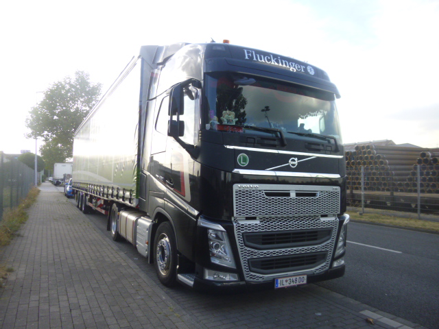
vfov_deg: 54.9
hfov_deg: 69.4
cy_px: 164
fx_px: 317
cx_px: 220
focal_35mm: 25
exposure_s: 1/250
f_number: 3.1
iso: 100
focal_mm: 4.5
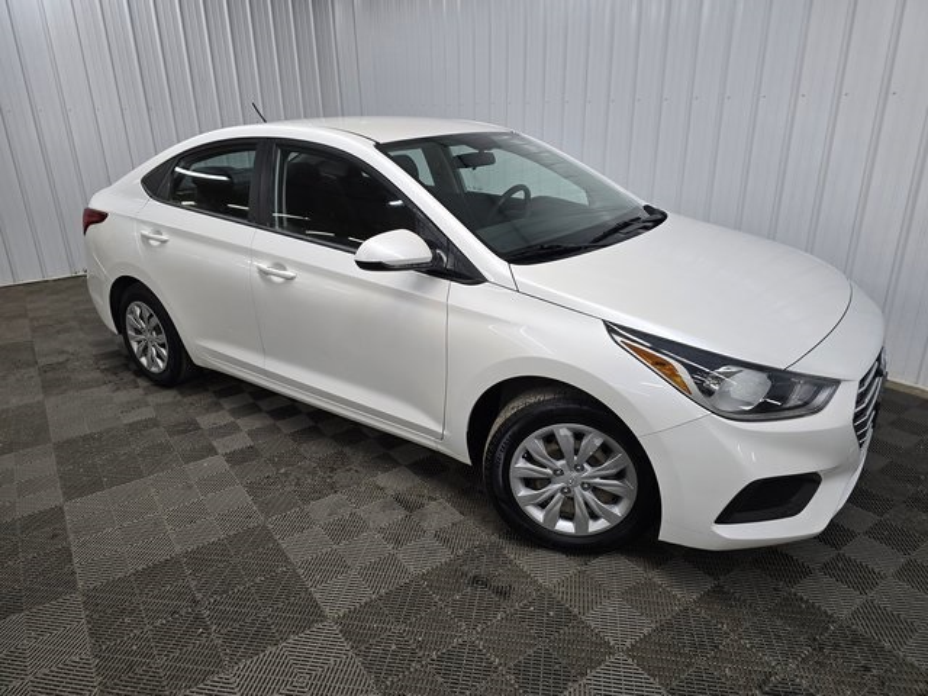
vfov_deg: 58.9
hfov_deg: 73.9
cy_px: 348
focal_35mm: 23
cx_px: 464
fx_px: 617
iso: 160
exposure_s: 1/120
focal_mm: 6.3
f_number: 1.7
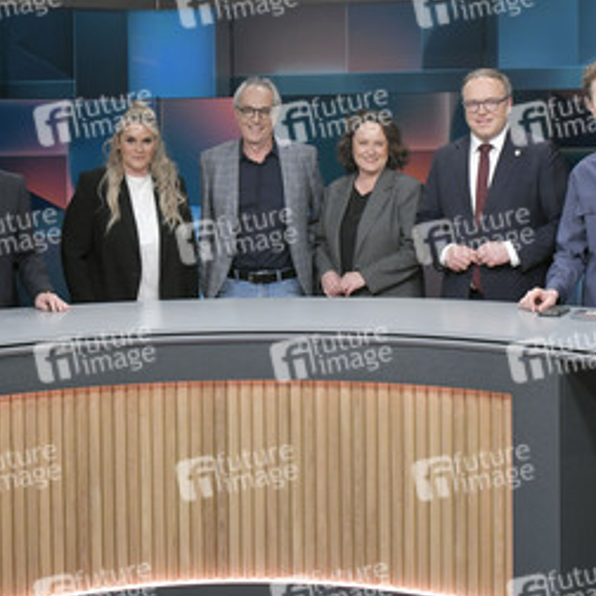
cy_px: 296
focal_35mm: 44
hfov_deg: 38.3
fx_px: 857
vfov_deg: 38.3
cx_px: 268
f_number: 5.6
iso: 2000
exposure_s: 1/200
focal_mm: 29
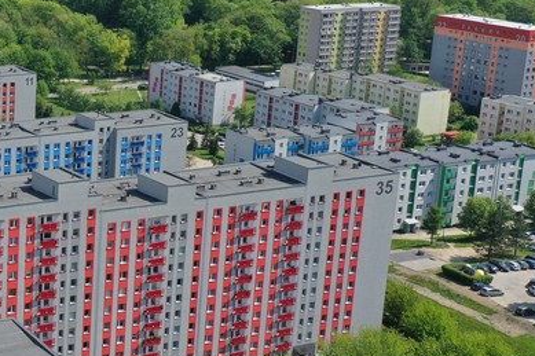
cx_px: -113
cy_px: 129
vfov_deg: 18.9
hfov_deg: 25.2
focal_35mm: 72
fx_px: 1069
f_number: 5.6
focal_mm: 10.26
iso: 100
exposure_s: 1/500
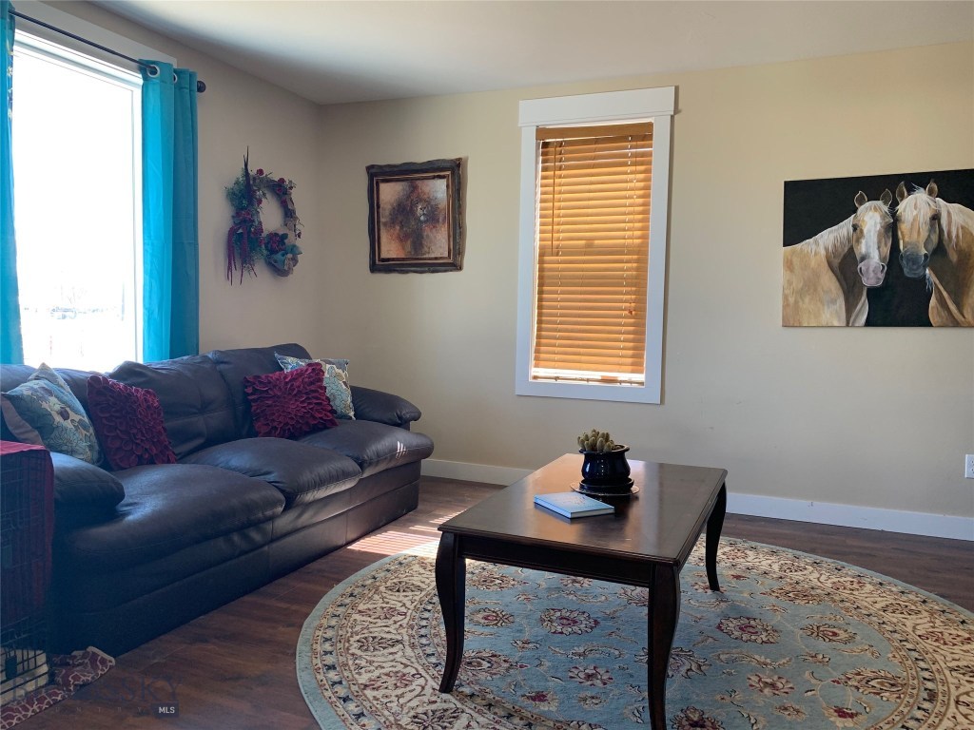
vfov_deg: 53.1
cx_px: 487
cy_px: 365
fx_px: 732
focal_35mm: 26
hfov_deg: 67.3
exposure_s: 1/60
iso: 64
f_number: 1.8
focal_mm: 4.25
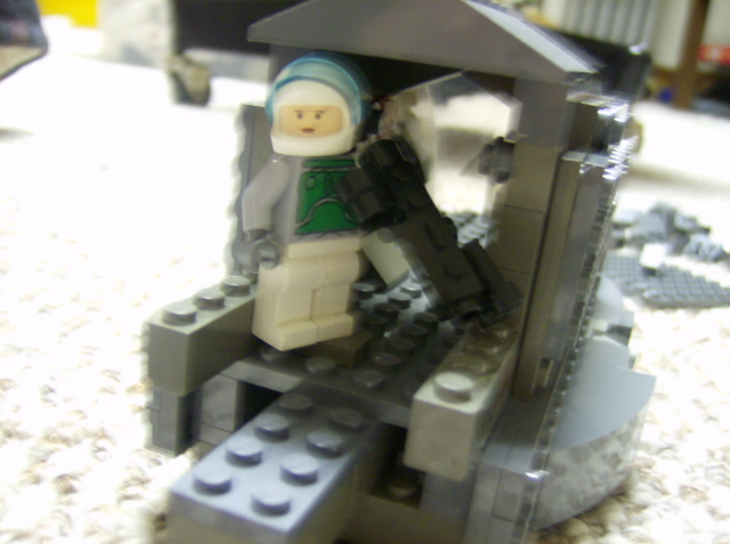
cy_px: 272
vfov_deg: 39.5
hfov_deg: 51.5
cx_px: 365
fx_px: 757
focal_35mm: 36
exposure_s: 1/2.63
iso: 200
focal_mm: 6
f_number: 2.8
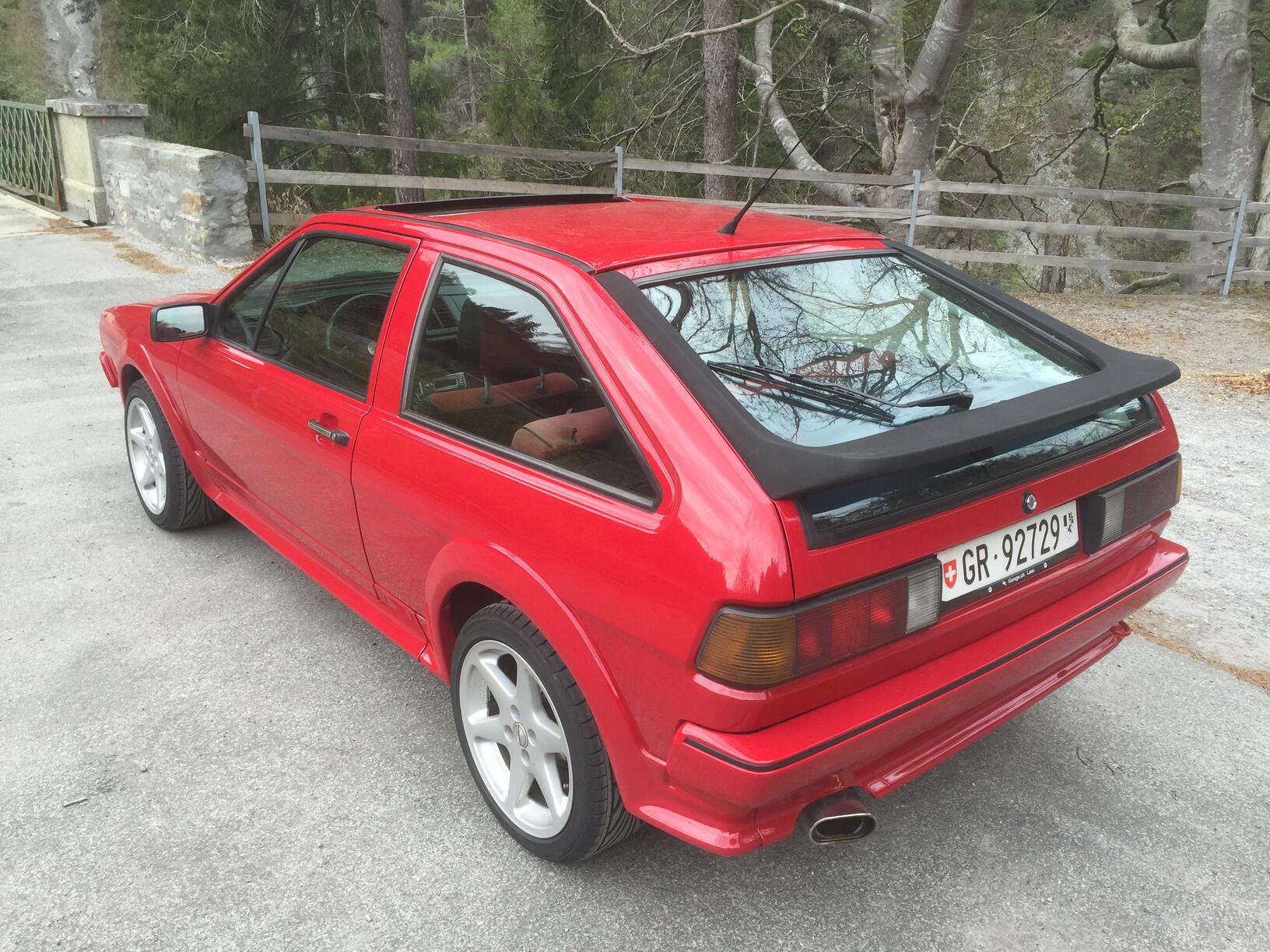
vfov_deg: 48.2
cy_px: 476
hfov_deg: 61.7
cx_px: 635
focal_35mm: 29
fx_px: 1064
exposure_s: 1/304
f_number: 2.2
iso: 32
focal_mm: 4.15
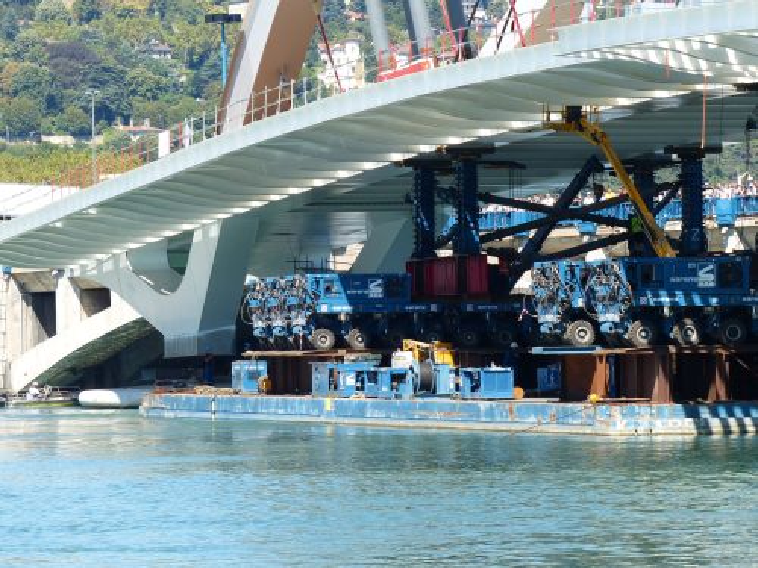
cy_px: 284
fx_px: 5168
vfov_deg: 6.3
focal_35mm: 236
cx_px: 379
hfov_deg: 8.4
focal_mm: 42.5
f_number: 4
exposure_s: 1/500
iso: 100
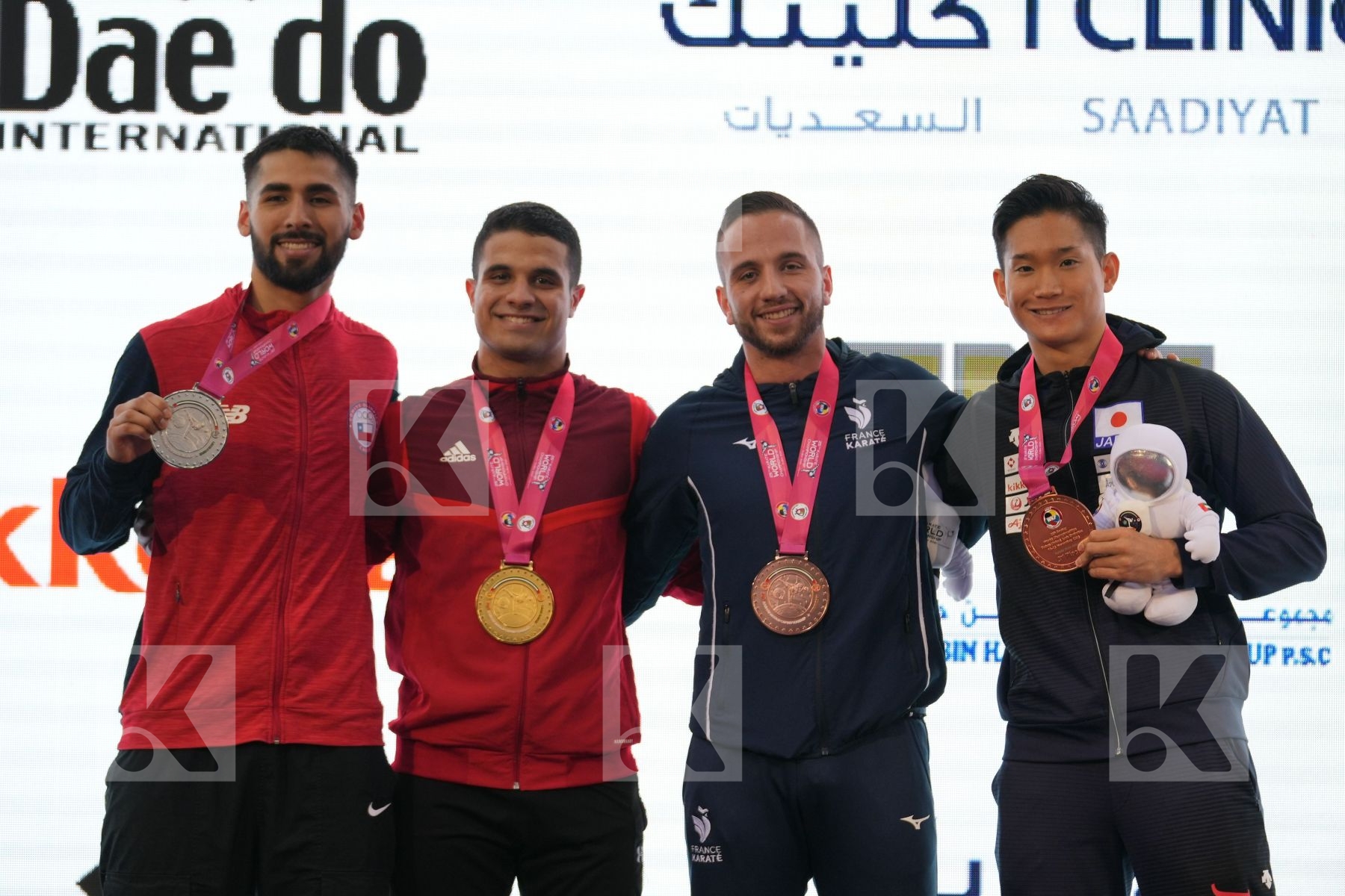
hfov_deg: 10.3
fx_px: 7434
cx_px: 672
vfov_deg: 6.9
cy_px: 448
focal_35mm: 199
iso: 400
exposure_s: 1/250
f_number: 2.8
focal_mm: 133
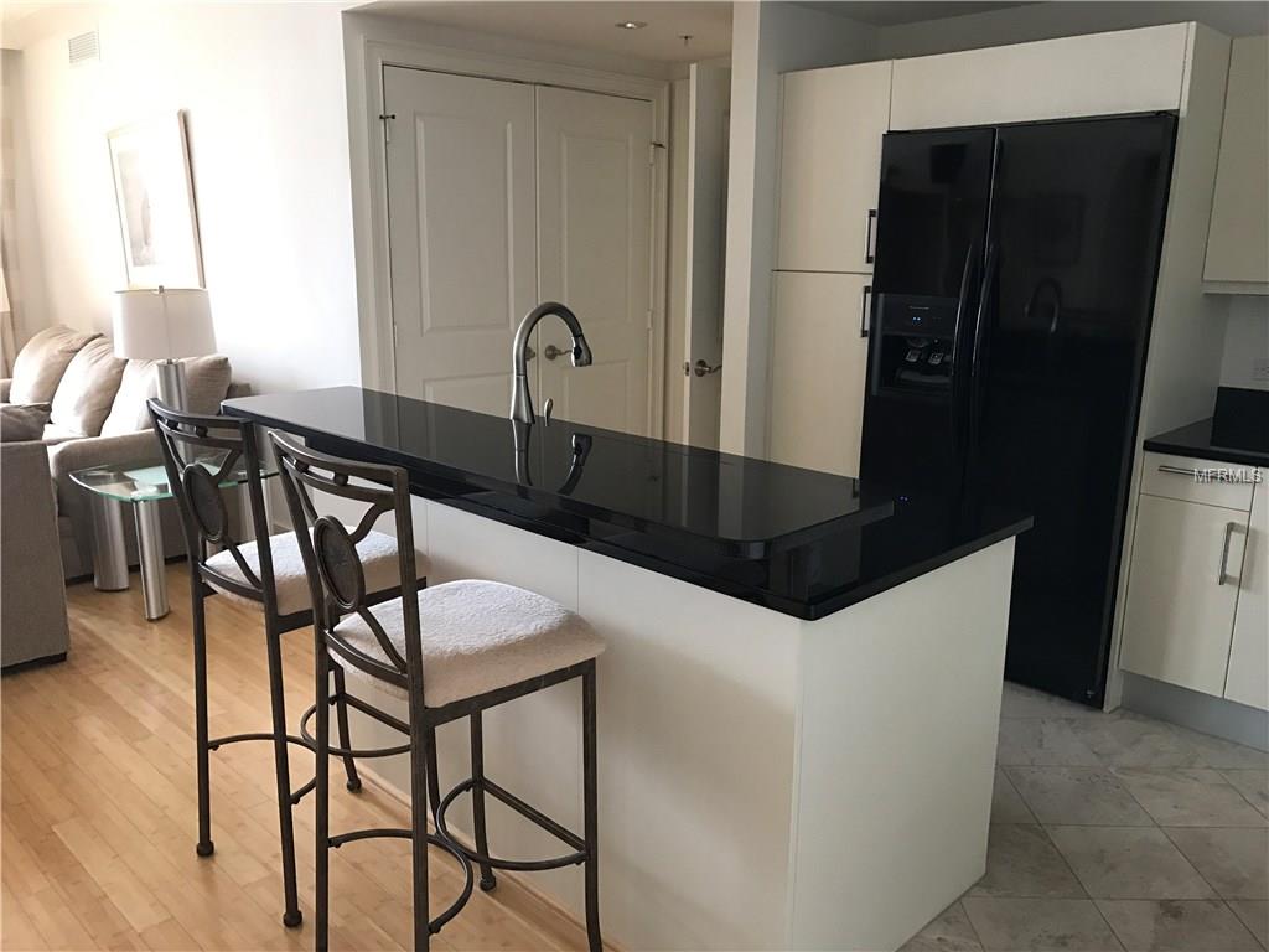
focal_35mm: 28
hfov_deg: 63.4
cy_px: 476
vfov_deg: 49.7
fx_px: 1026
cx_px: 634
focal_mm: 3.99
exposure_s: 1/15
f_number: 1.8
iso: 40
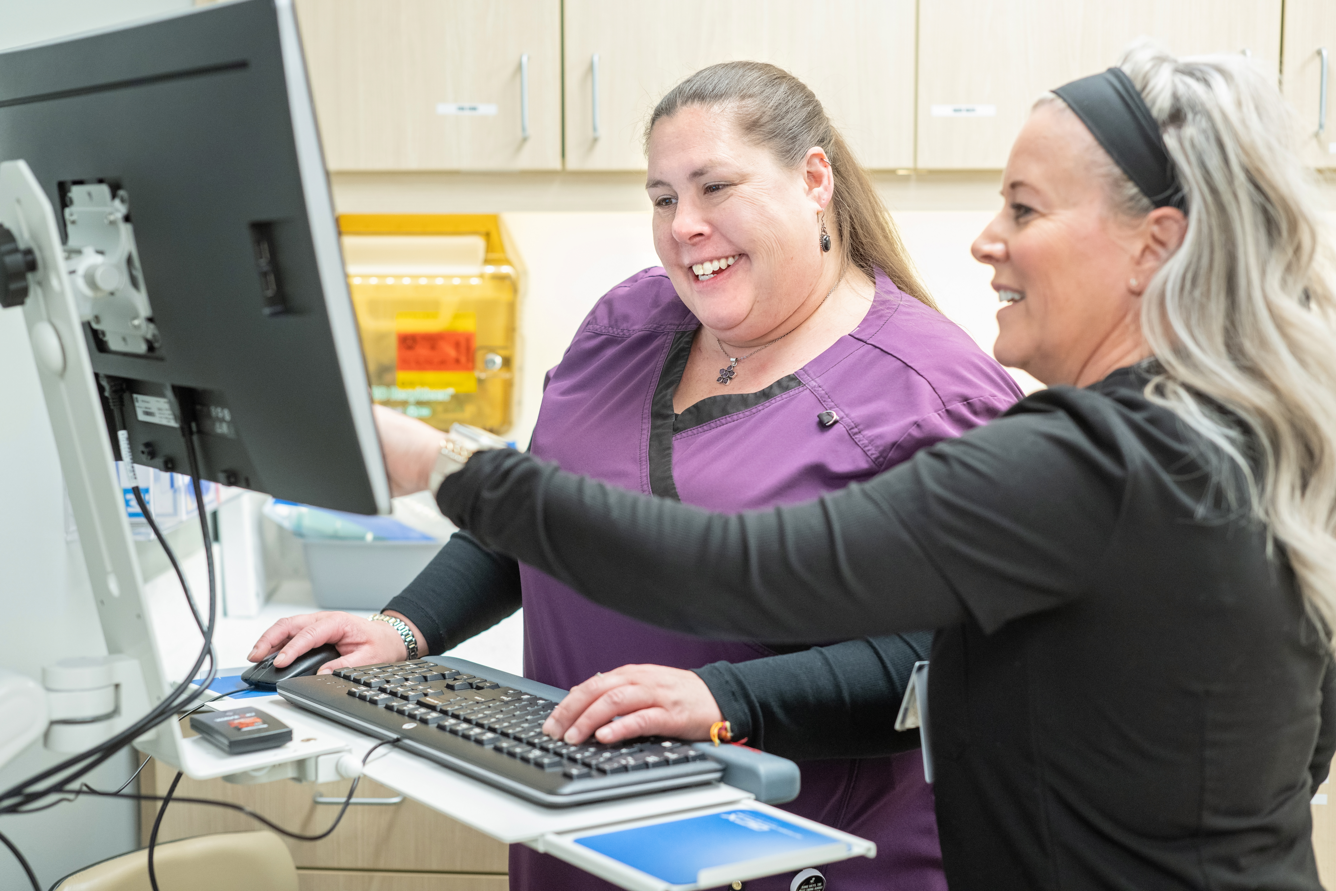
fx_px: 1855
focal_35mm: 50
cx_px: 668
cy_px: 446
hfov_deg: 39.6
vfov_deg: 27.0
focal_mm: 50
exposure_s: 1/160
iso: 1250
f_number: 2.8
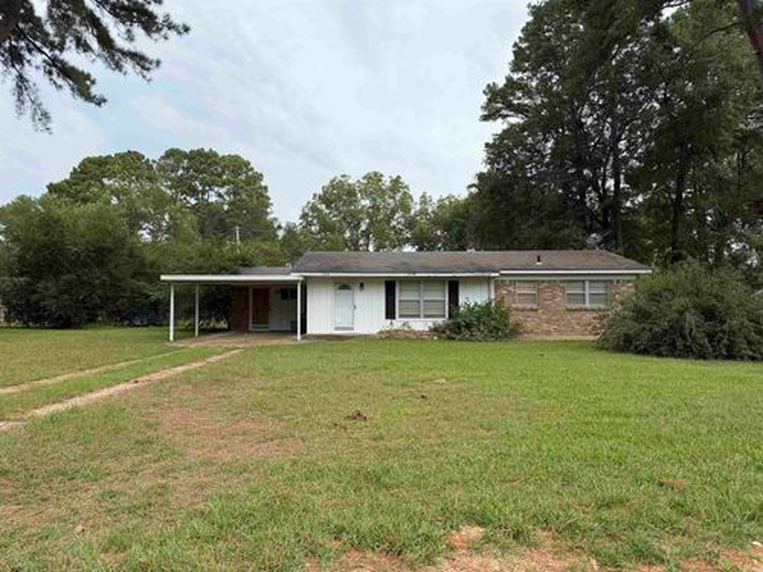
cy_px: 286
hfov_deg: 71.6
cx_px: 382
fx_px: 529
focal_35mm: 24
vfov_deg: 56.8
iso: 80
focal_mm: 6.76
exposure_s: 1/2110
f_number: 1.78
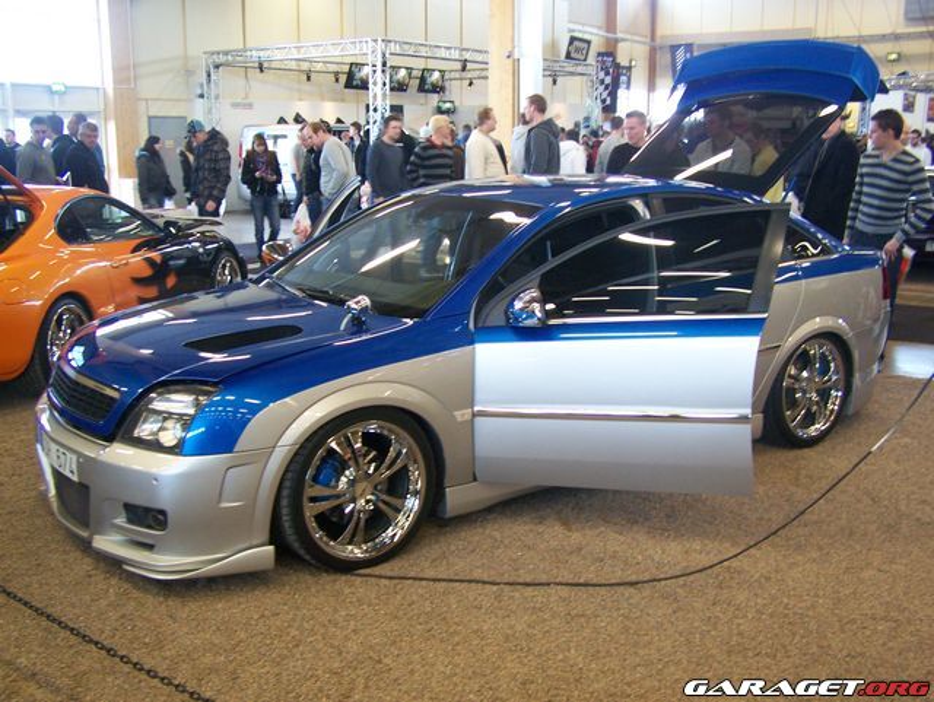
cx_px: 467
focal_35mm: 38
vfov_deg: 37.8
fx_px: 1026
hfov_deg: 48.9
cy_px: 351
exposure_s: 1/25
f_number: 2.8
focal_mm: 6.3
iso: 160
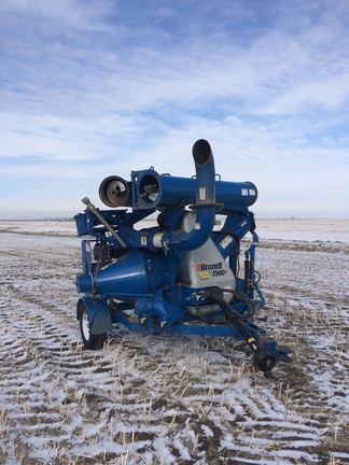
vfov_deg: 61.7
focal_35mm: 29
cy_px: 232
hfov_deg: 48.2
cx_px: 174
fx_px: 390
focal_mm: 4.15
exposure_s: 1/2564
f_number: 2.2
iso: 32
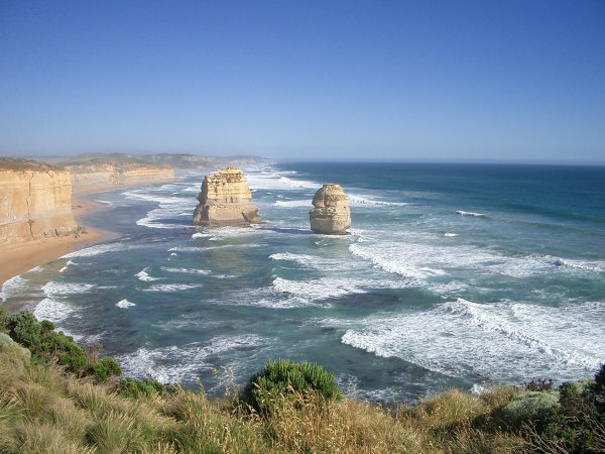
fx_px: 612
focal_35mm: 35
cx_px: 302
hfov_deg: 52.6
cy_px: 227
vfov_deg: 40.7
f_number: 4.3
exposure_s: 1/640
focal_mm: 5.8
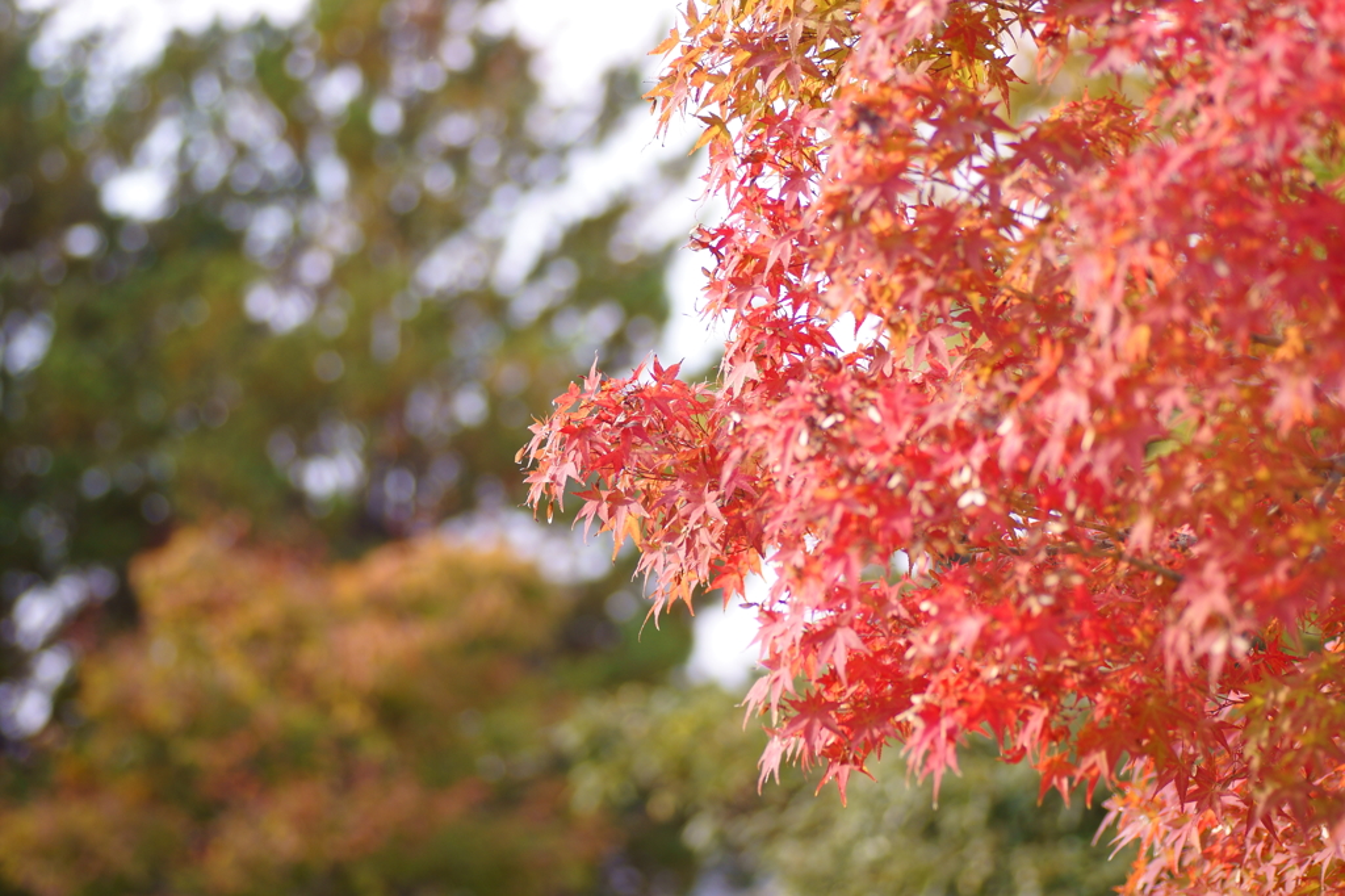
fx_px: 5042
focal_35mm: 135
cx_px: 672
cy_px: 448
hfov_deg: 15.2
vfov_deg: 10.2
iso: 100
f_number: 2.8
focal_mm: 90
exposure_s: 1/400
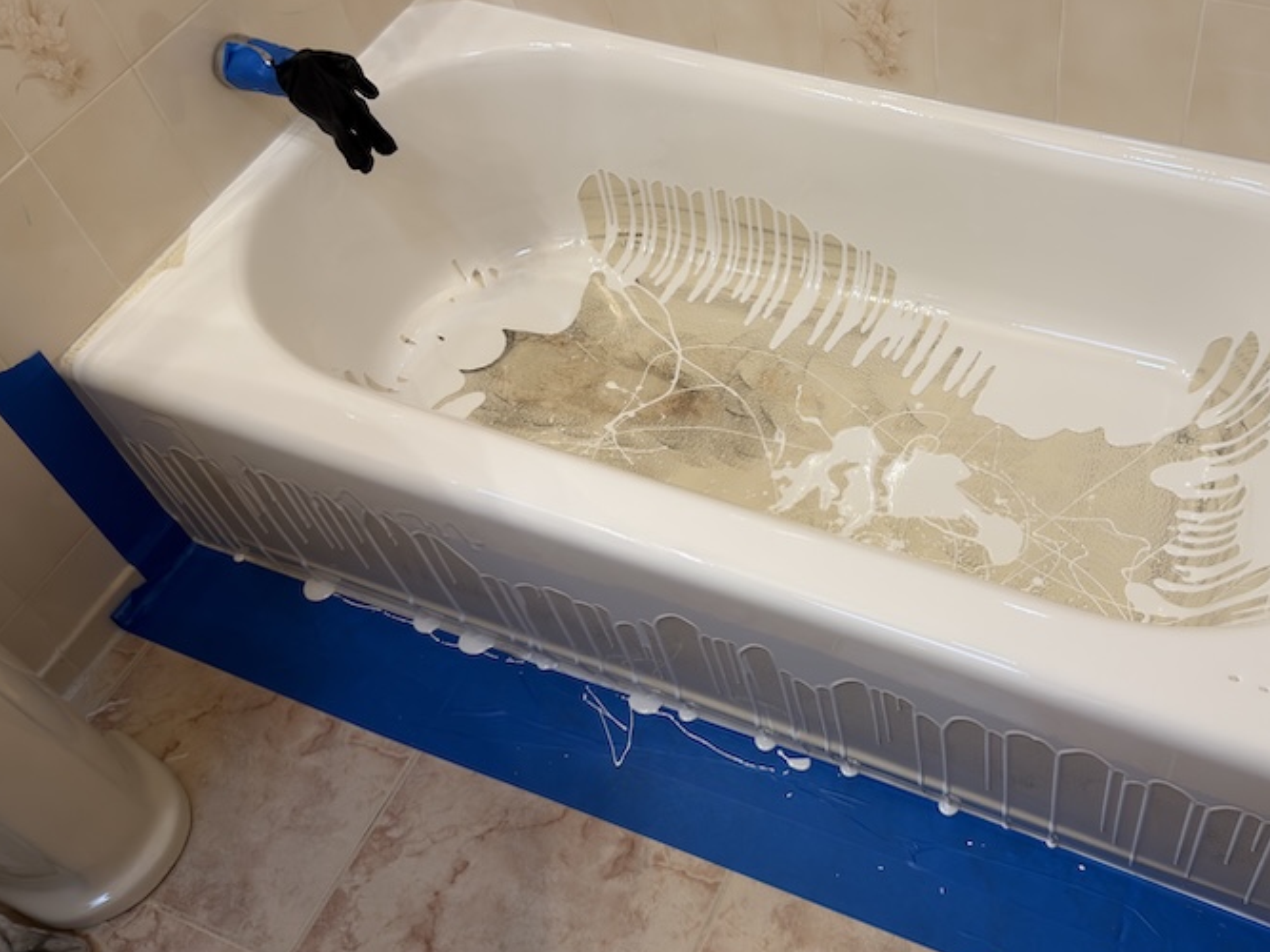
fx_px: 1321
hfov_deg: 50.2
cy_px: 377
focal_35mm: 36
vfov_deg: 39.5
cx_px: 870
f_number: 1.78
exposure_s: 1/60
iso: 125
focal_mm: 6.76
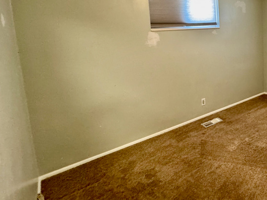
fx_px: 208
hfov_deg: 57.7
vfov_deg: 49.2
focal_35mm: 27
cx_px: 232
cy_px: 49
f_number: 2.2
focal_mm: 2.22
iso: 1000
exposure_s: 1/60
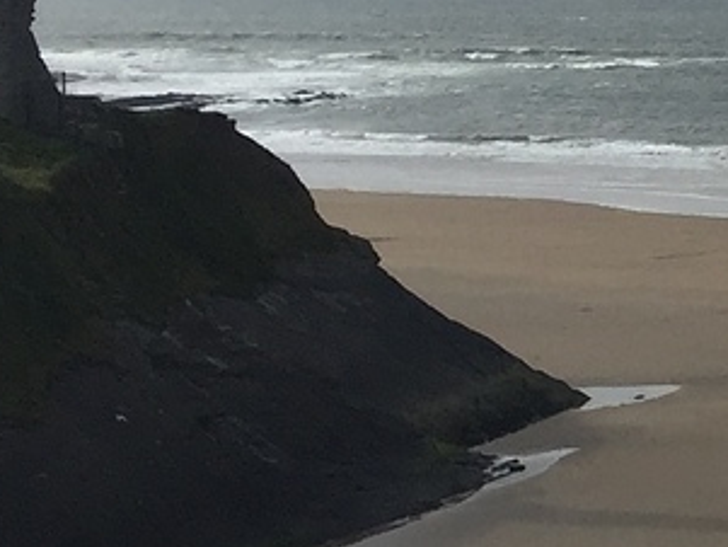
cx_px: 1666
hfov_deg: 11.1
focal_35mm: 154
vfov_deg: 9.6
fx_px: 3240
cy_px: 53
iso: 32
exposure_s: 1/4405
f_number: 2.2
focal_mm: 4.15
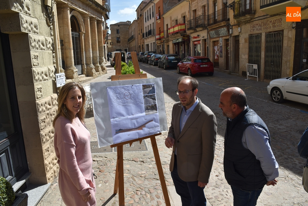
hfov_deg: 67.3
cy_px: 103
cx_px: 154
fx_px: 231
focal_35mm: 27
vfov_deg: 48.0
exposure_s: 1/320
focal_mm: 18
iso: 200
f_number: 9
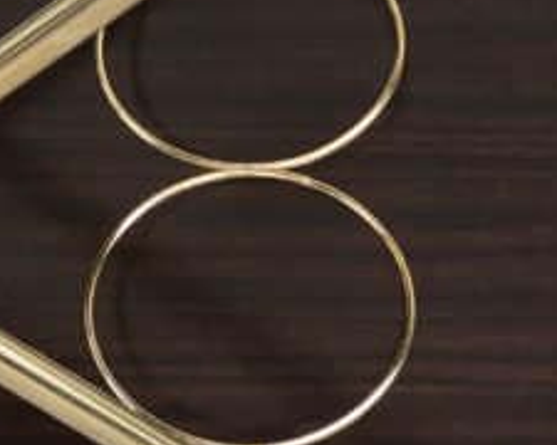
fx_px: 3808
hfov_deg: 8.3
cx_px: -101
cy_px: -396
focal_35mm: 231
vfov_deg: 6.5
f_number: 2.4
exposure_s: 1/120
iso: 25
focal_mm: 6
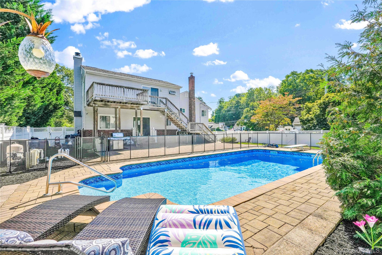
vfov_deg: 72.0
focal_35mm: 16
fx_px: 175
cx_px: 191
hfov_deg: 95.0
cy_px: 128
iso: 640
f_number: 7.1
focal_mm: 16.5
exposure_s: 1/400
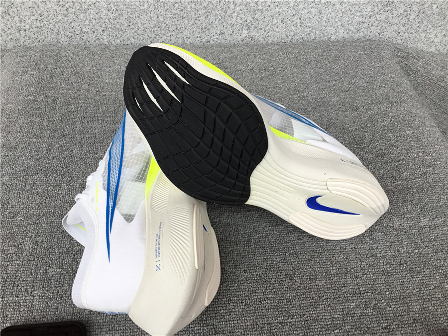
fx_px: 401
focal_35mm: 31
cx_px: 224
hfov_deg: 58.4
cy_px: 168
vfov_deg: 45.4
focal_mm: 3.3
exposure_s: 1/152
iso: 25
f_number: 2.4
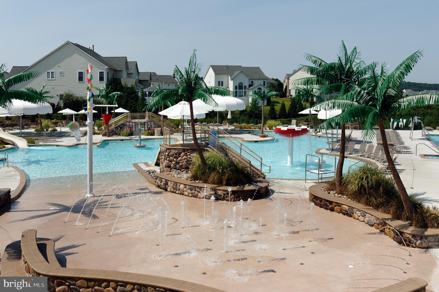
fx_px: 414
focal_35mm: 34
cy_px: 146
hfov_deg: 55.8
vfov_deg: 38.8
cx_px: 220
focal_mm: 34
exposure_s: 1/400
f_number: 13
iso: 250
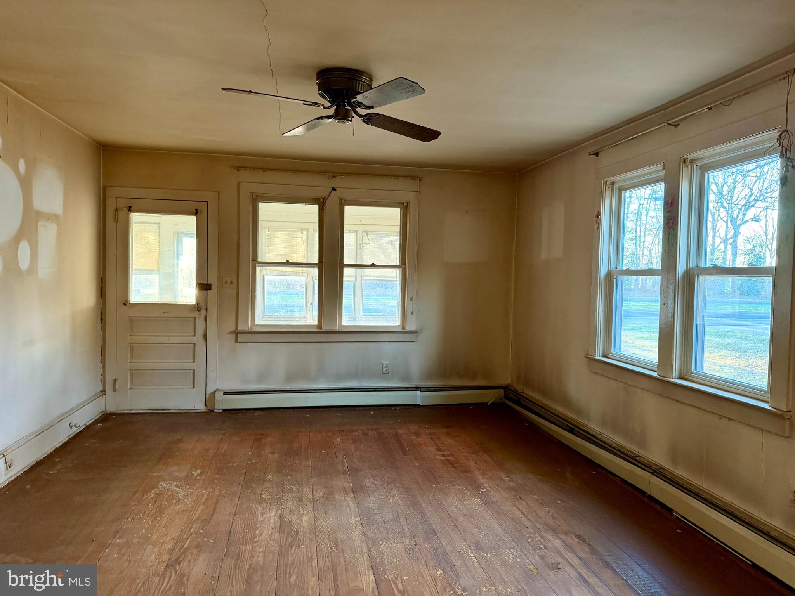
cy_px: 298
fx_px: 551
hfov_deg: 71.6
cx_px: 398
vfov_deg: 56.8
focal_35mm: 24
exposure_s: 1/60
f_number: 1.78
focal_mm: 6.76
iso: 500
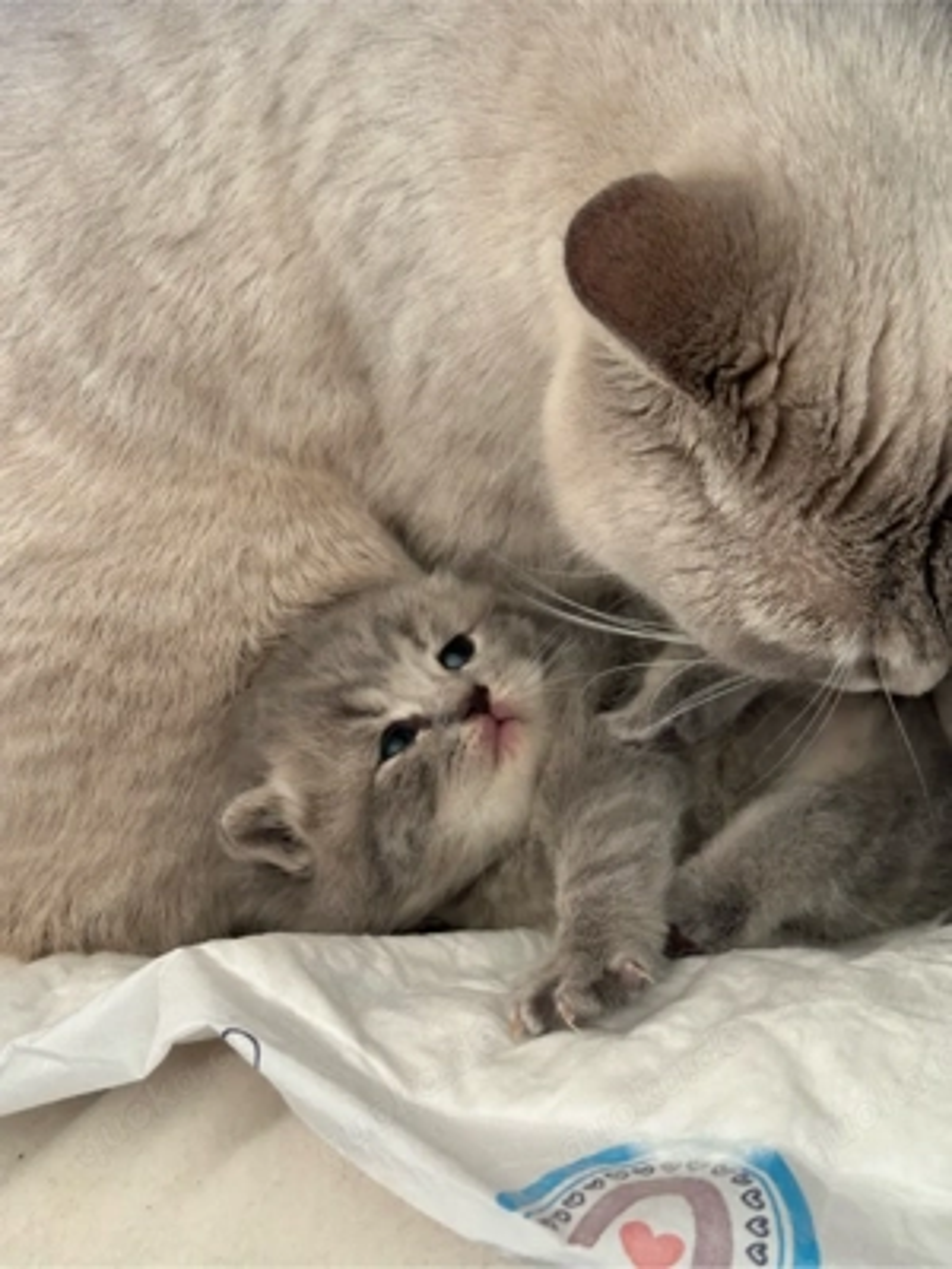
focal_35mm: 48
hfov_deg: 30.3
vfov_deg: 39.7
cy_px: 634
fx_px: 1760
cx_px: 476
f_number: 1.78
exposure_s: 1/121
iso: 80
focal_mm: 6.86
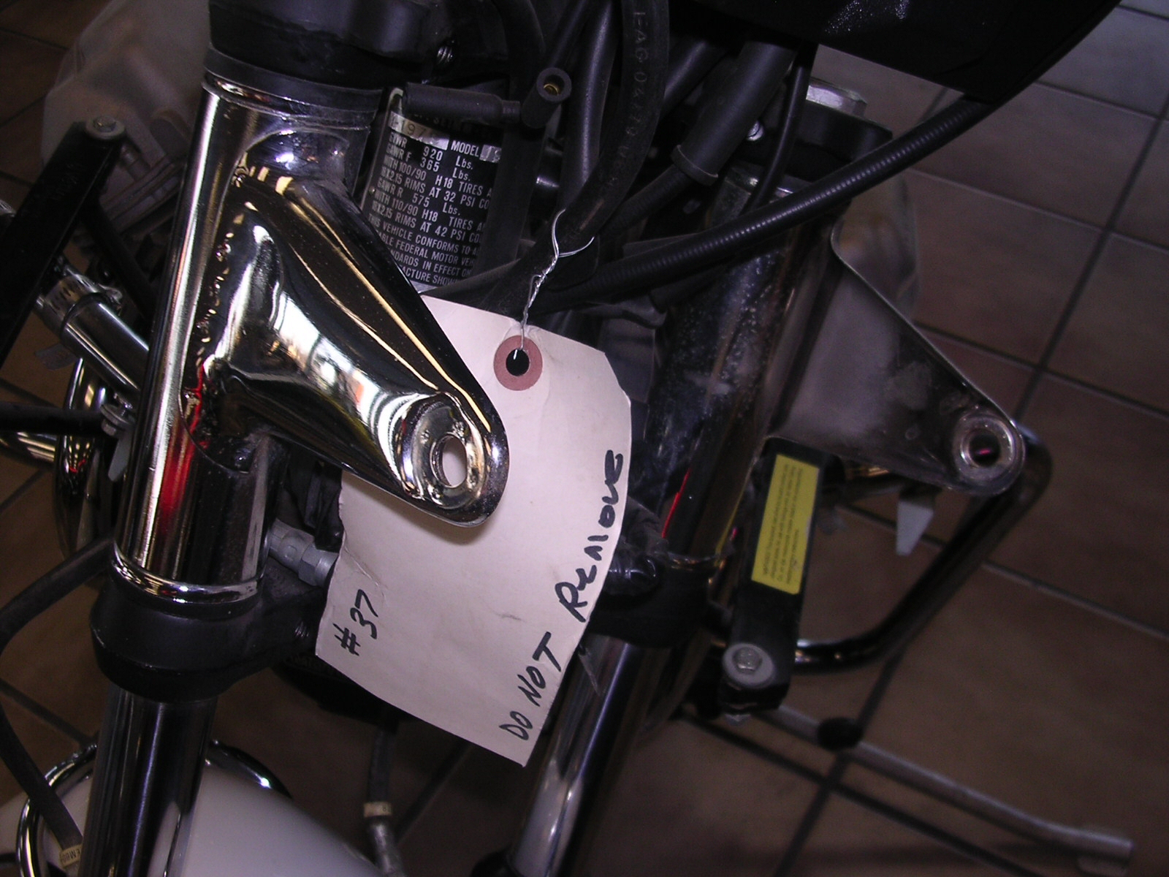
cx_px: 584
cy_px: 438
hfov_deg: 49.0
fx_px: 1283
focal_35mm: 38
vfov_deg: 37.7
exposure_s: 1/60.1
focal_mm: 5.8
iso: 100
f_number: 2.8
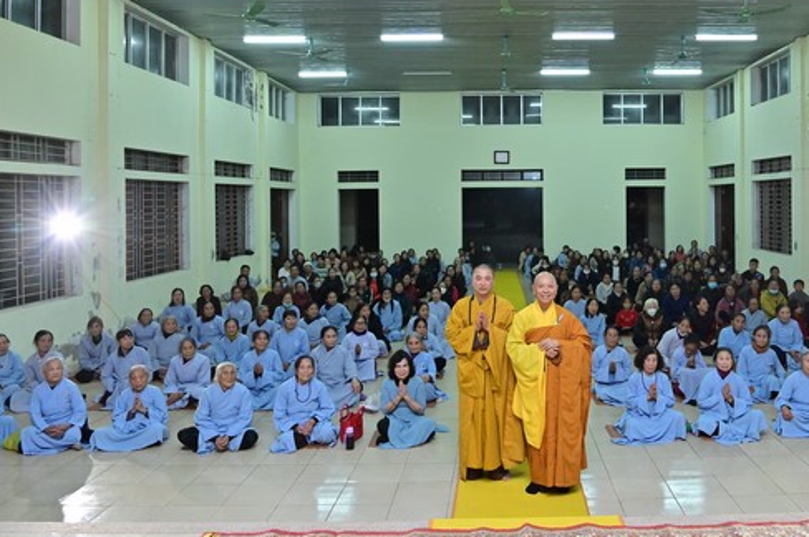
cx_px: 516
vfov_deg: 40.8
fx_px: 718
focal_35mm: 32
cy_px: 207
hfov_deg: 57.9
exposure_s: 1/125
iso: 2000
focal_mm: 24
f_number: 5.6
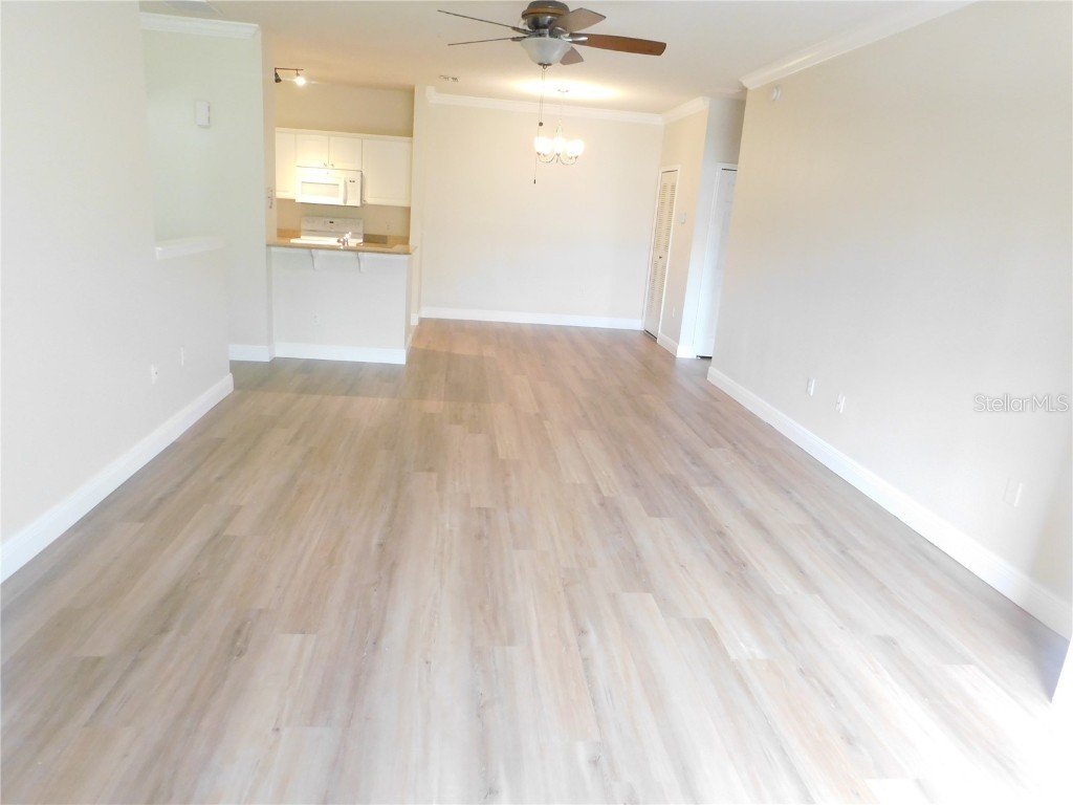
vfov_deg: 58.9
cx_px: 536
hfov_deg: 73.9
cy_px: 402
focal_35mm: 23
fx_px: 713
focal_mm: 4
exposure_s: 1/25
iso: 400
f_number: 3
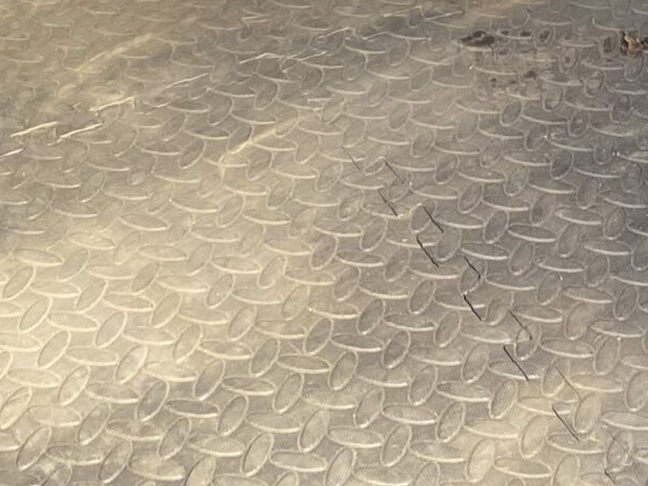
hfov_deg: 17.8
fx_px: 2040
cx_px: 563
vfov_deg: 12.1
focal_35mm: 109
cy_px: -482
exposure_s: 1/121
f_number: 1.8
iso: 125
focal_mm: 4.25
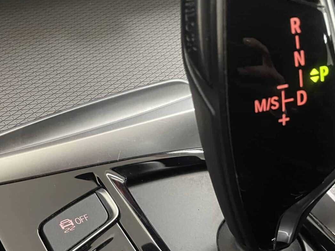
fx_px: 494
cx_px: 200
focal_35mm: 51
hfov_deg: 37.4
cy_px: 208
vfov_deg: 27.9
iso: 640
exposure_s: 1/25
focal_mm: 4.2
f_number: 1.6
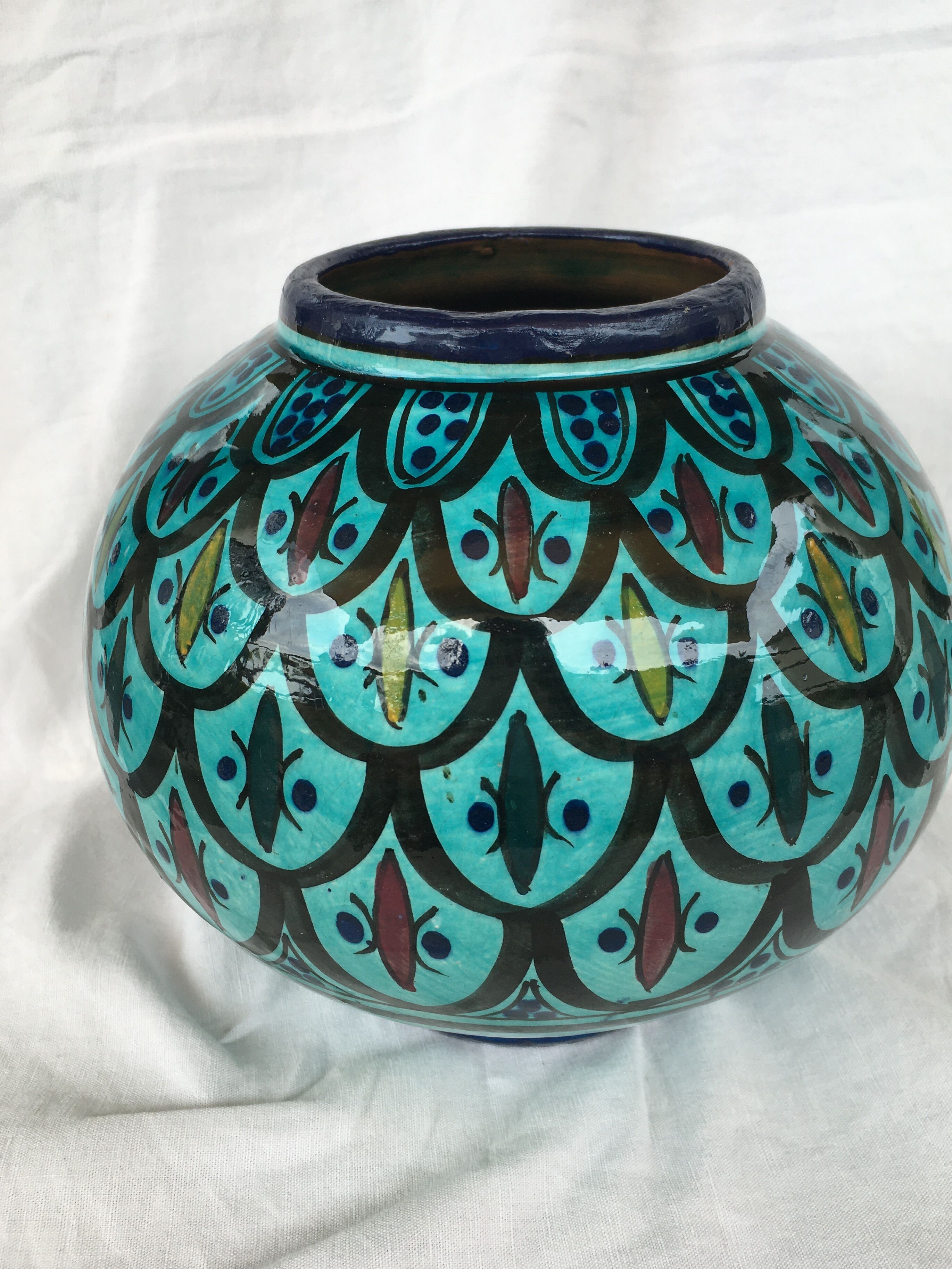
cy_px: 618
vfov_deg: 56.8
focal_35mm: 32
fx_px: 1173
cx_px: 492
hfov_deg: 44.2
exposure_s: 1/361
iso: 25
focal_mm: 4.15
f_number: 2.2
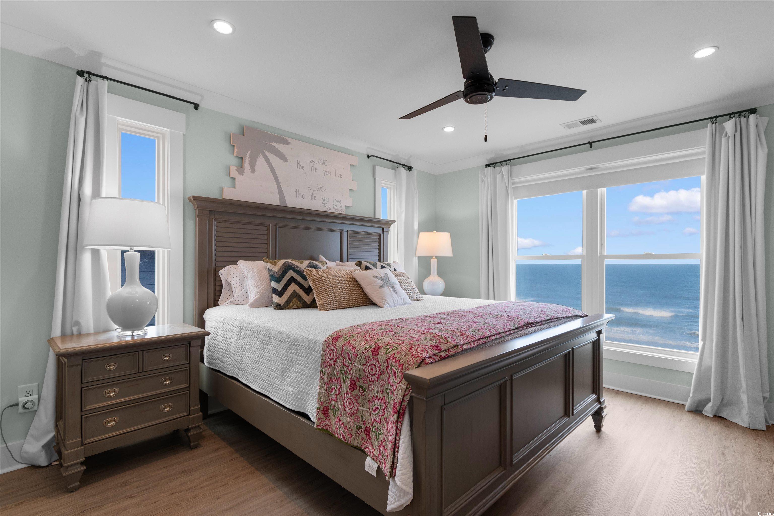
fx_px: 322
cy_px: 258
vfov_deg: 77.3
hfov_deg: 100.4
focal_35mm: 15
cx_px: 387
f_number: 4.5
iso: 100
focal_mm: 10
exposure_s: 1/8
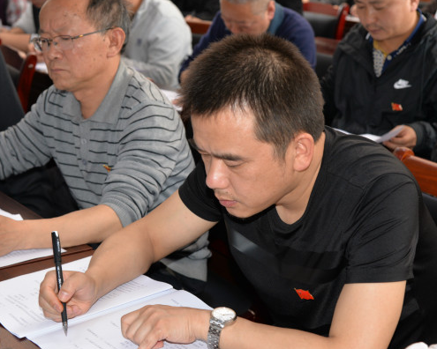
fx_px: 854
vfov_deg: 23.1
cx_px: 193
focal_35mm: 66
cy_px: 174
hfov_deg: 28.7
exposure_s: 1/60
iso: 1600
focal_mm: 58
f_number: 5.6
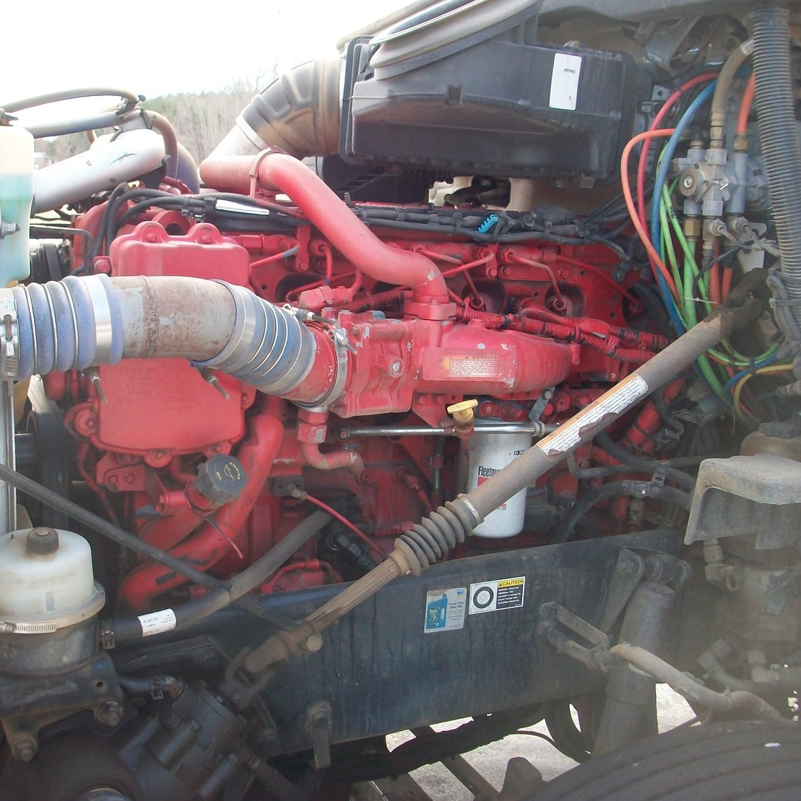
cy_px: 394
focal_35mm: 41
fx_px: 1073
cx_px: 288
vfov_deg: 40.9
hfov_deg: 40.6
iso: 80
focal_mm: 5.7
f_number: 2.8
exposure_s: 1/125
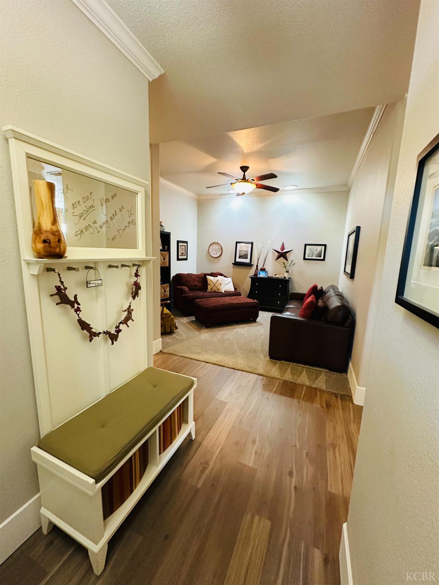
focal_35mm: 14
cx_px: 220
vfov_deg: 102.1
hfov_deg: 85.7
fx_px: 237
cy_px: 292
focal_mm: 2.22
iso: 640
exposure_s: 1/60
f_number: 2.2
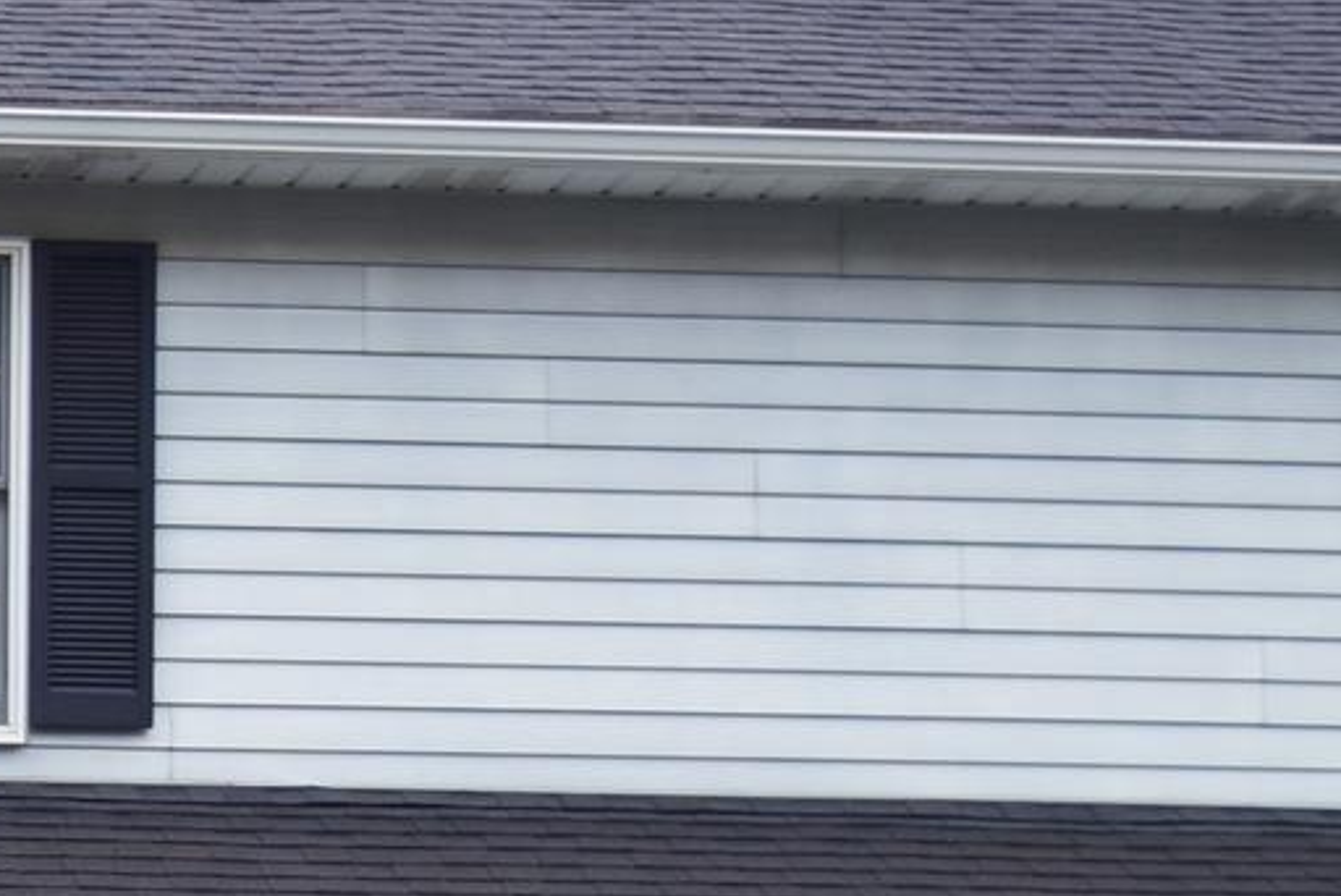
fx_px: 6709
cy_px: 1394
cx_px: -834
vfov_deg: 7.5
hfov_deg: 10.9
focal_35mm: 180
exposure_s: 1/125
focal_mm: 30
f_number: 5.6
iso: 250
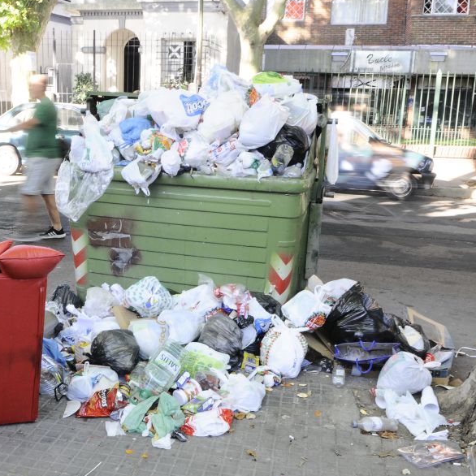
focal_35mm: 43
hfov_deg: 38.6
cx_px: 147
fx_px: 669
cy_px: 237
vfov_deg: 39.2
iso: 500
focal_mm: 22
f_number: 16
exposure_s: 1/13
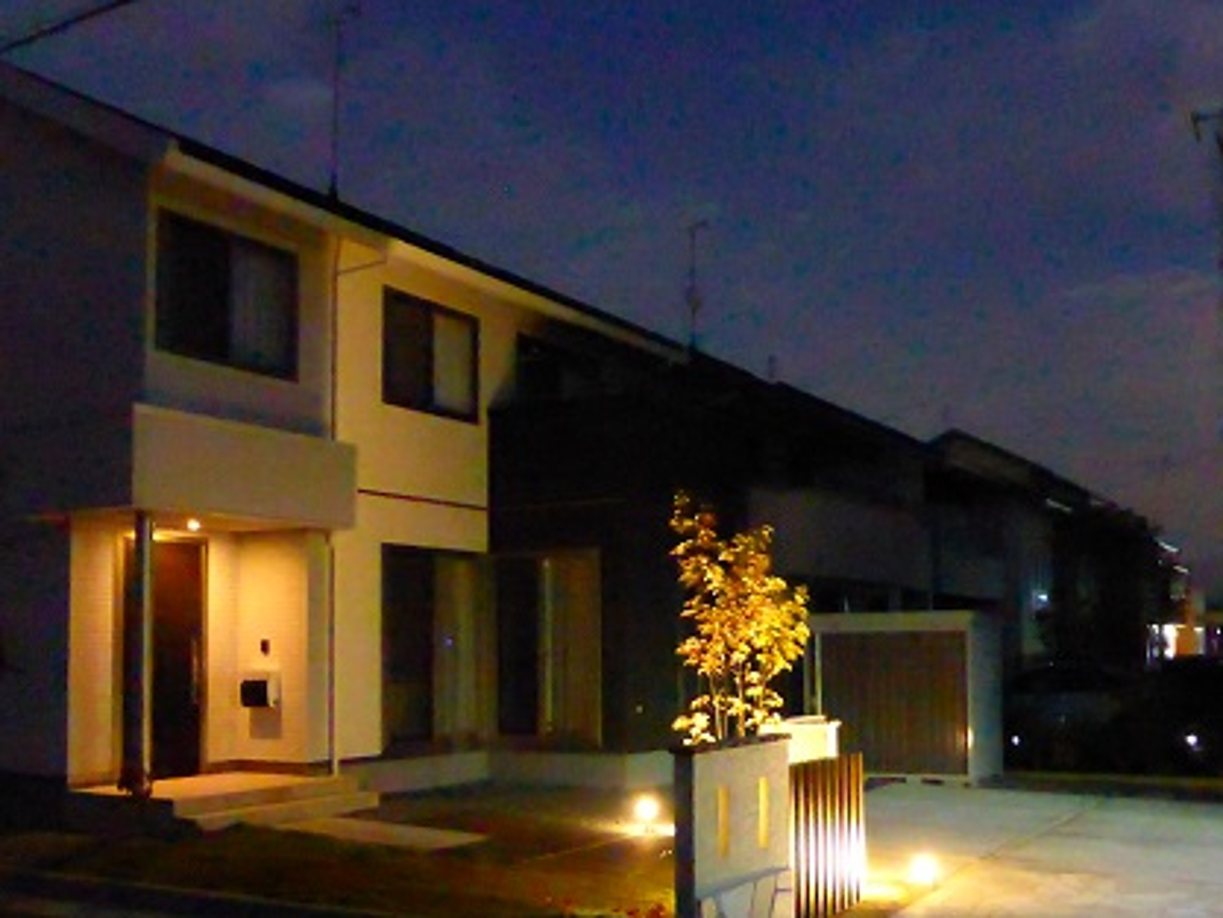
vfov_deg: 39.4
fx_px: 1272
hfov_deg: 51.1
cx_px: 710
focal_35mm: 36
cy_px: 581
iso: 5000
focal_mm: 4.3
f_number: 3.3
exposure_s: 1/4
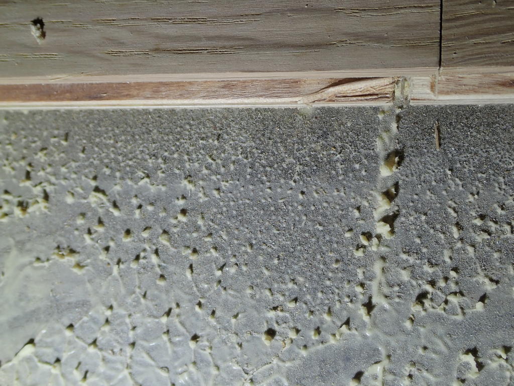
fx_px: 564
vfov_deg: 37.7
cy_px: 193
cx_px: 257
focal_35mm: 38
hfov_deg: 49.0
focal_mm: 6.86
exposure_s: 1/160
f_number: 3.5
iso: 100
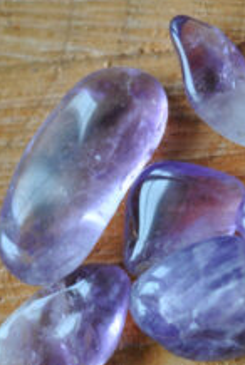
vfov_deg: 6.3
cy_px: 216
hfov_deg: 4.3
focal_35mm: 324
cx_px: 191
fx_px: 3297
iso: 220
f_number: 3.5
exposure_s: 1/125
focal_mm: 105
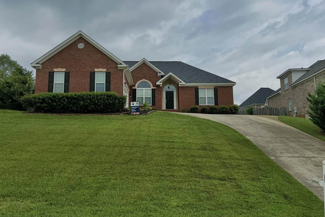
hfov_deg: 65.5
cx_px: 163
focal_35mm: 28
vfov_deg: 46.3
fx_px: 253
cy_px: 98
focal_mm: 5.7
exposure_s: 1/14286
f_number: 1.5
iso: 50
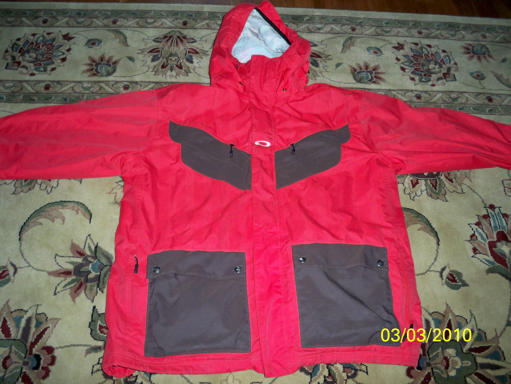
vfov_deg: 40.7
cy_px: 192
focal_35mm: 35
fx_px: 517
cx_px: 256
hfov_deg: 52.6
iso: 200
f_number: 3.1
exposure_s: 1/30
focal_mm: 6.3
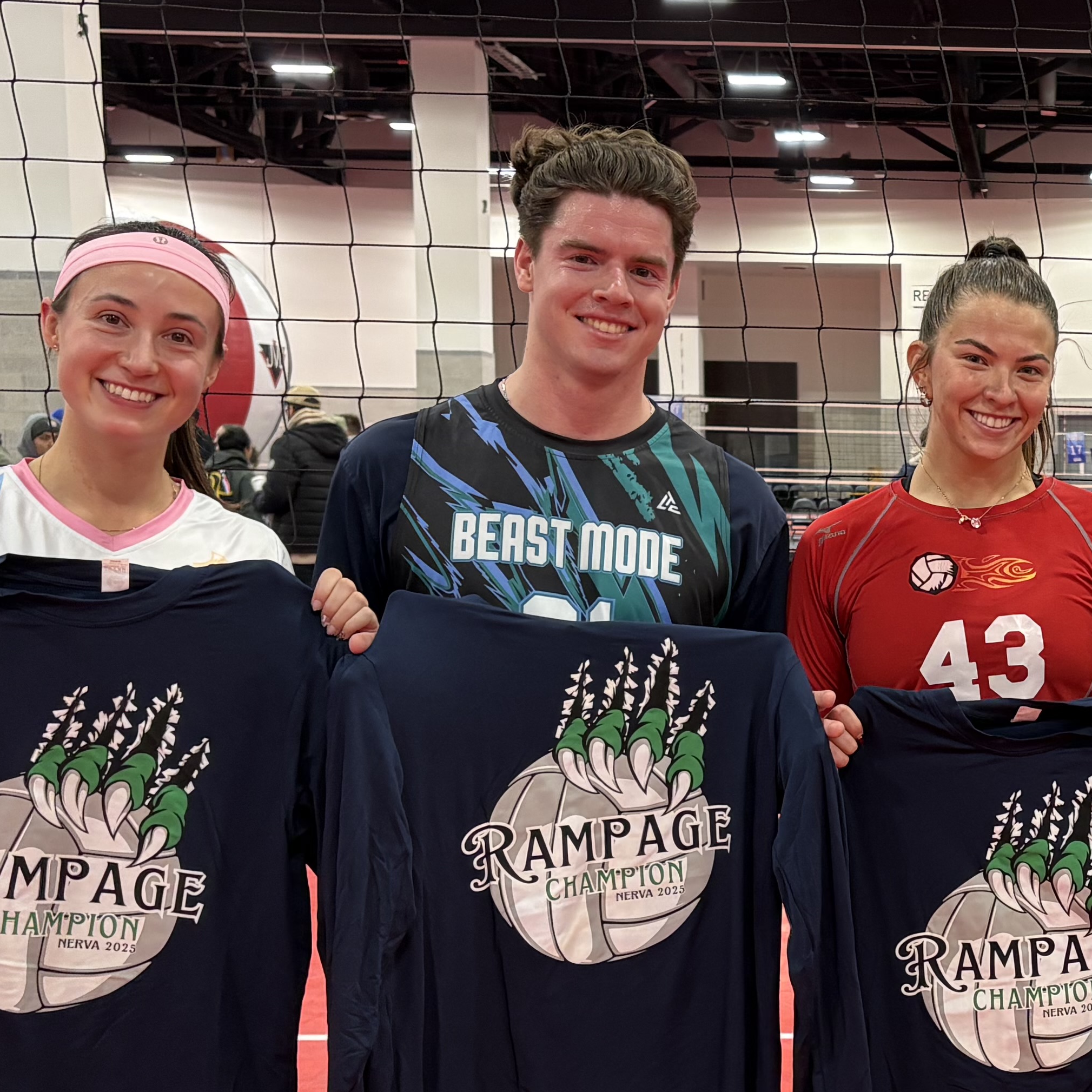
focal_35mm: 65
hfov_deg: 24.9
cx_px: 1154
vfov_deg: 26.4
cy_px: 679
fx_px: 2320
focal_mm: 5.96
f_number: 1.6
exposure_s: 1/60
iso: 100
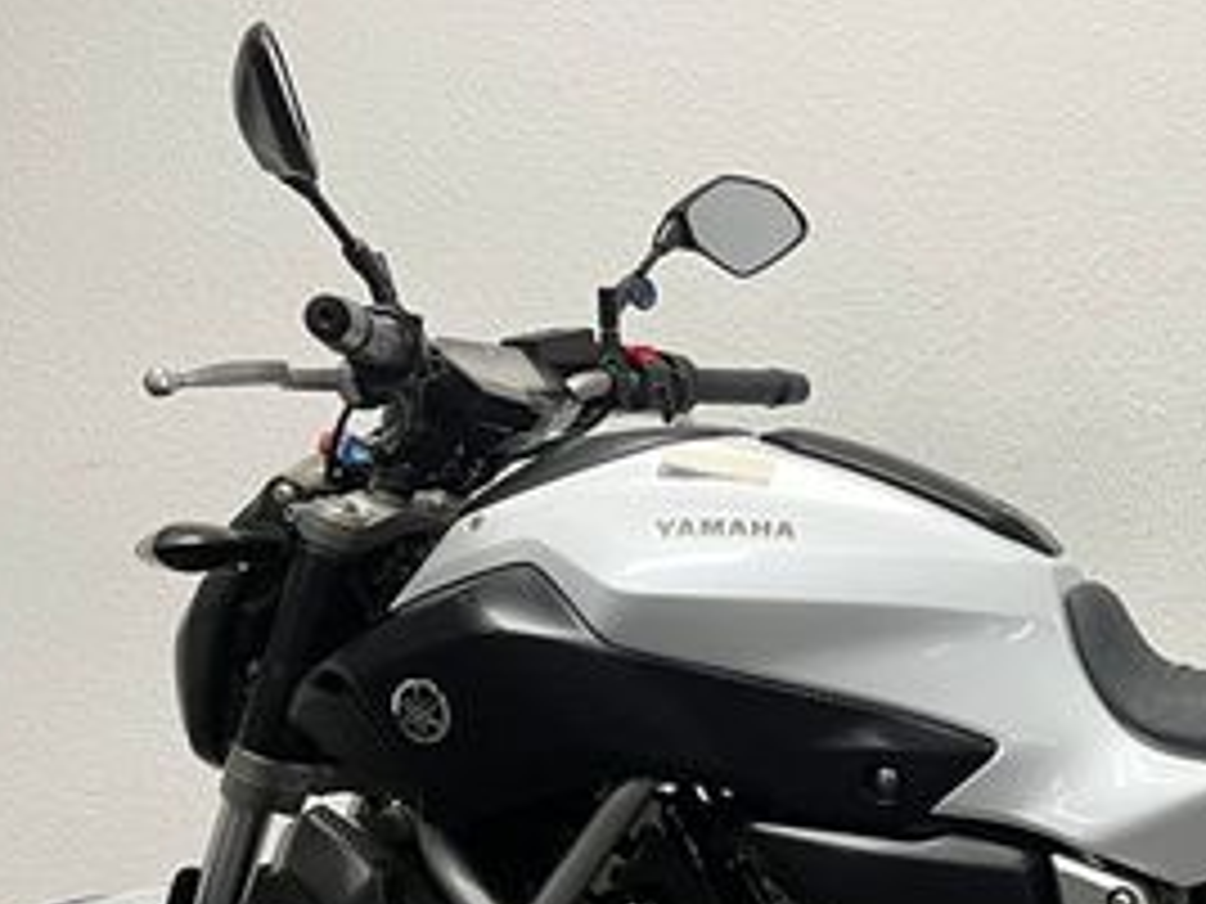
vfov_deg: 22.8
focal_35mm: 62
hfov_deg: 29.8
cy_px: 895
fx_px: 2160
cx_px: 1094
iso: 80
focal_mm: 5.1
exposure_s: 1/50
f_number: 1.6
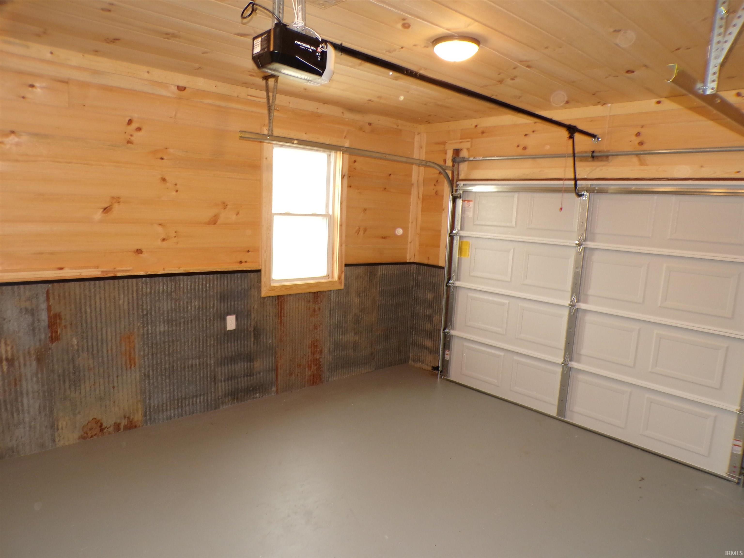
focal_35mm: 24
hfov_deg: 71.6
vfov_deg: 56.8
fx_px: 516
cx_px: 372
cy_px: 279
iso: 200
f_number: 3
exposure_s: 1/25
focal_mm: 4.3
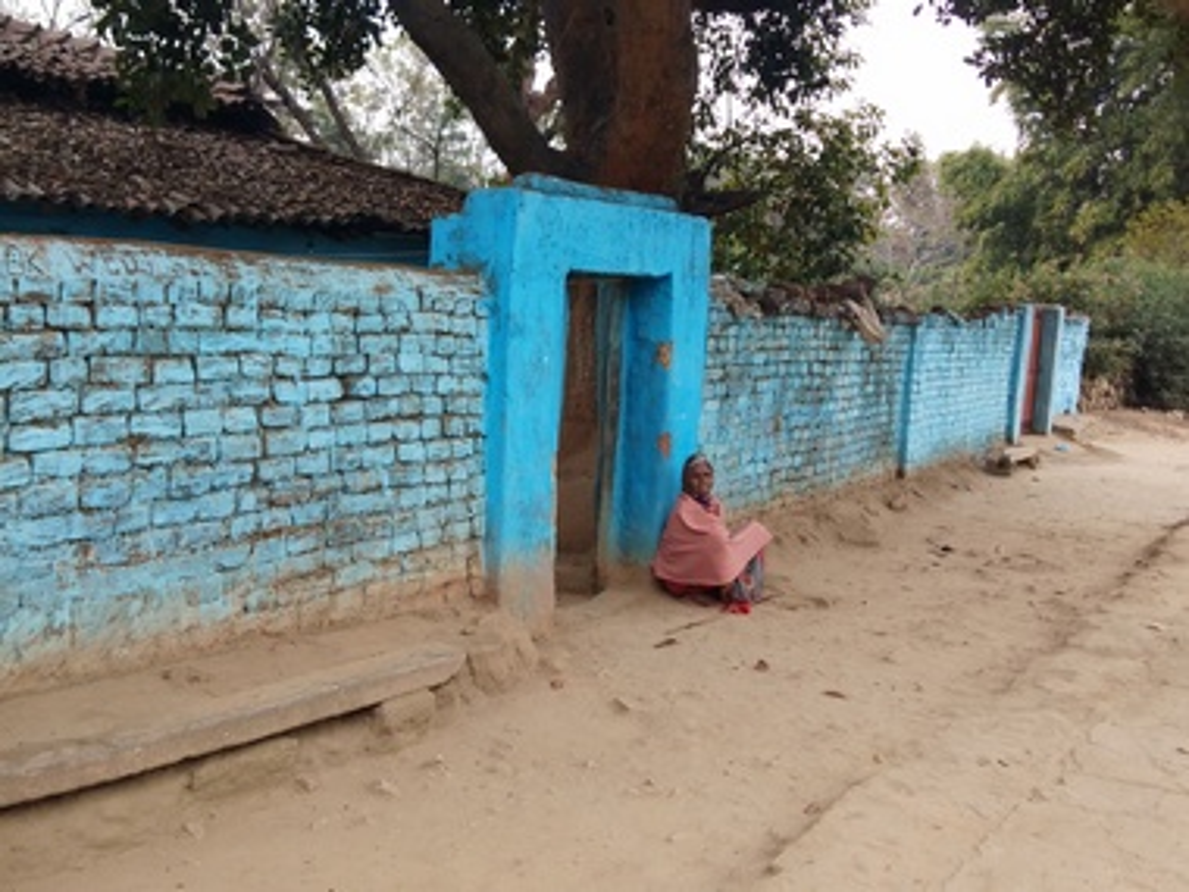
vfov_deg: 48.2
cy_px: 446
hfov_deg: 61.7
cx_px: 594
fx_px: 996
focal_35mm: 29
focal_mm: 3.55
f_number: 2
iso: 161
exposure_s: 1/100
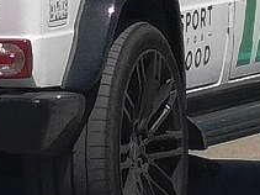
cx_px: -58
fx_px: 2950
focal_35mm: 393
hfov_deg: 5.0
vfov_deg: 3.8
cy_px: -109
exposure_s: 1/2326
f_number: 2.4
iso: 50
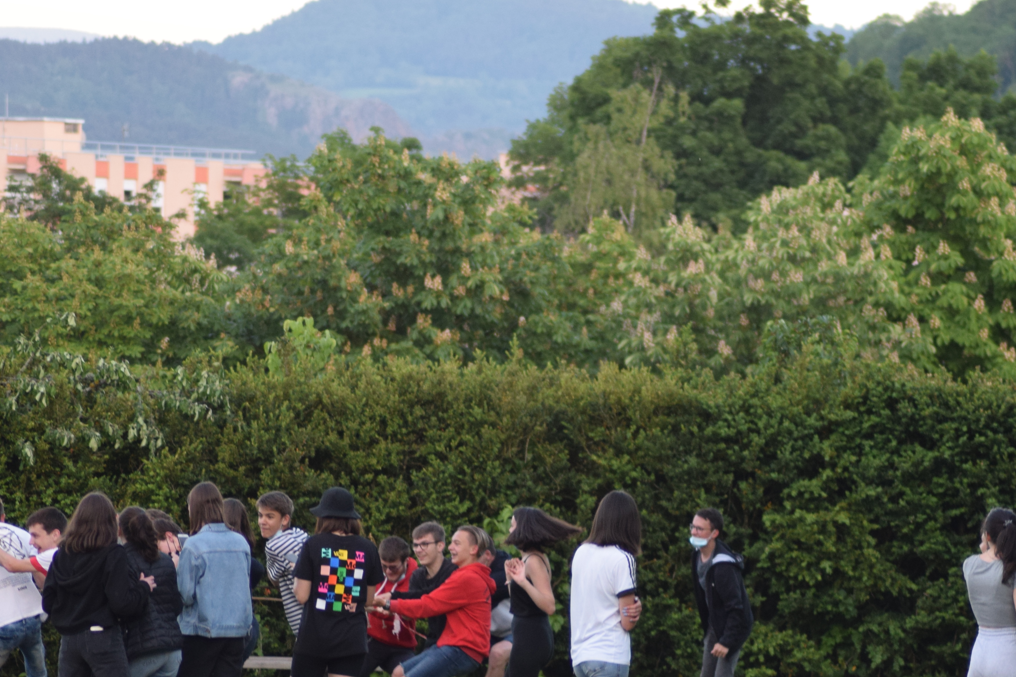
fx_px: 9788
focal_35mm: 347
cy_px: 531
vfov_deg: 4.0
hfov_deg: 5.9
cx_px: 652
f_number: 4.2
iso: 640
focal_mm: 135
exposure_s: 1/250
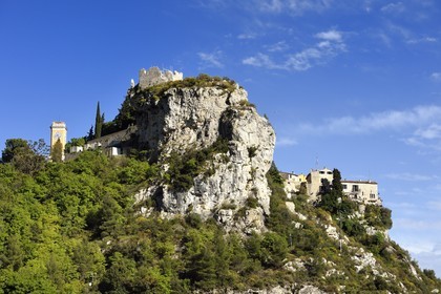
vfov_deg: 19.5
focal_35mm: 70
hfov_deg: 28.8
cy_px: 147
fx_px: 857
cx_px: 220
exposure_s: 1/800
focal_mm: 70
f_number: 11
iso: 400
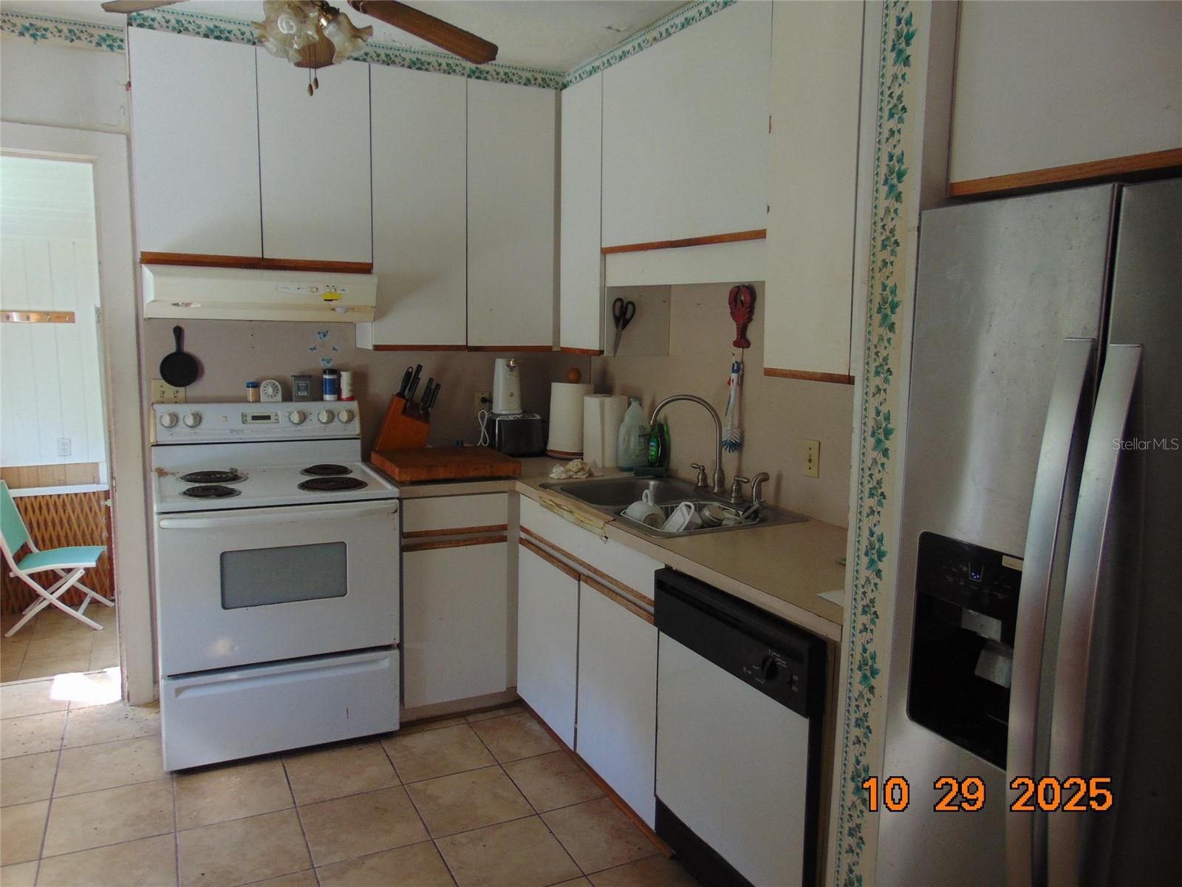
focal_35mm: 25
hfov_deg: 69.4
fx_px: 854
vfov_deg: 54.9
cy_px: 444
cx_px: 591
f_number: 3
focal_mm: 4.5
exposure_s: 1/30
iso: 100
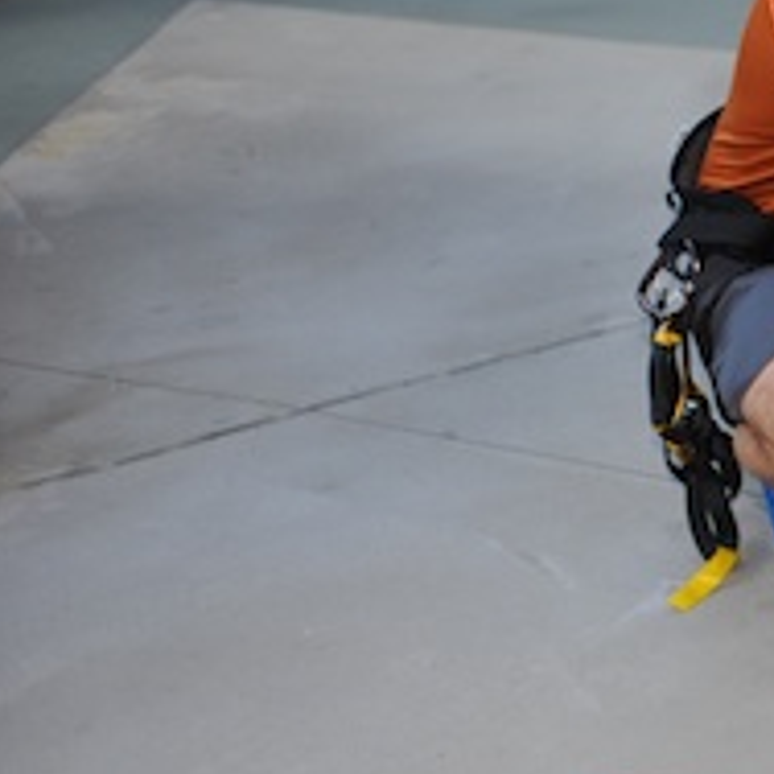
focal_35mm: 103
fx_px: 2606
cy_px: 393
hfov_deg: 15.1
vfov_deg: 16.9
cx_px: 1313
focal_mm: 35
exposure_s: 1/1250
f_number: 2.8
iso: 800
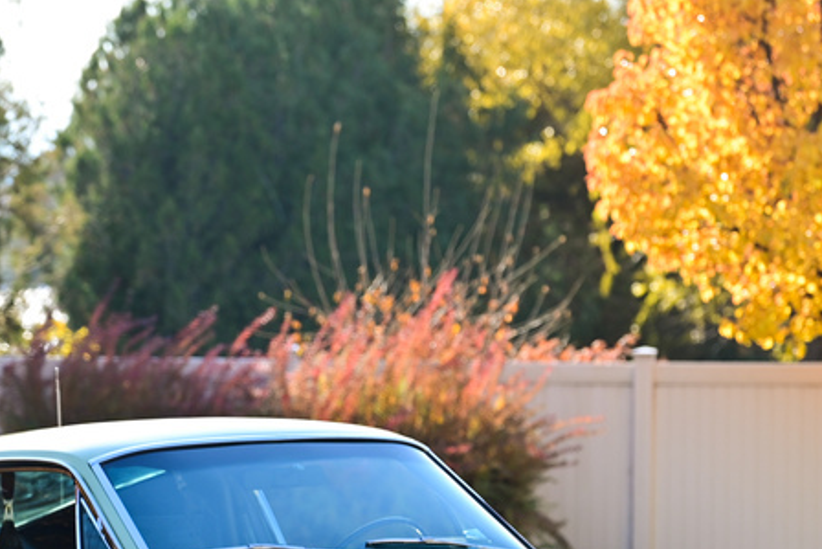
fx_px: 6212
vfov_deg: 5.0
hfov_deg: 7.6
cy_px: 594
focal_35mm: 272
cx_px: 239
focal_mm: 122
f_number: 4.5
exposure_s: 1/200
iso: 250
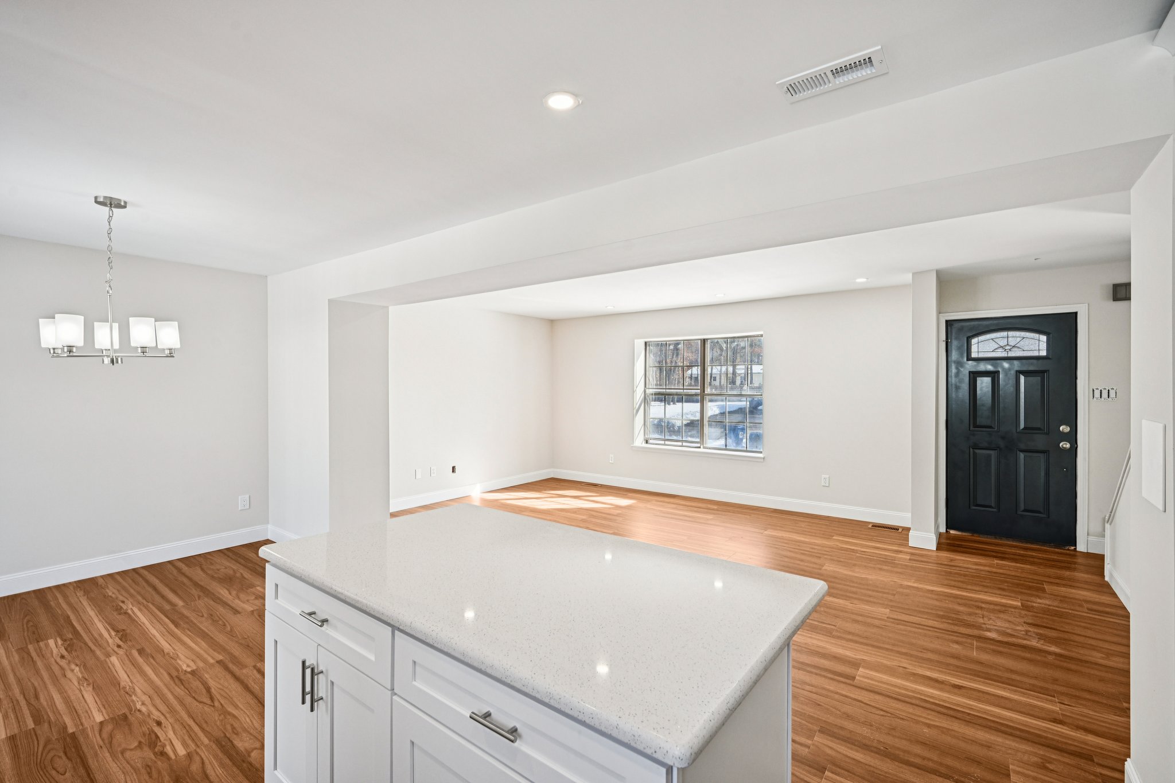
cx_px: 588
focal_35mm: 16
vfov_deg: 73.7
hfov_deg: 96.7
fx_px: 522
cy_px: 392
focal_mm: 16
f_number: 8
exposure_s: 1/125
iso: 400
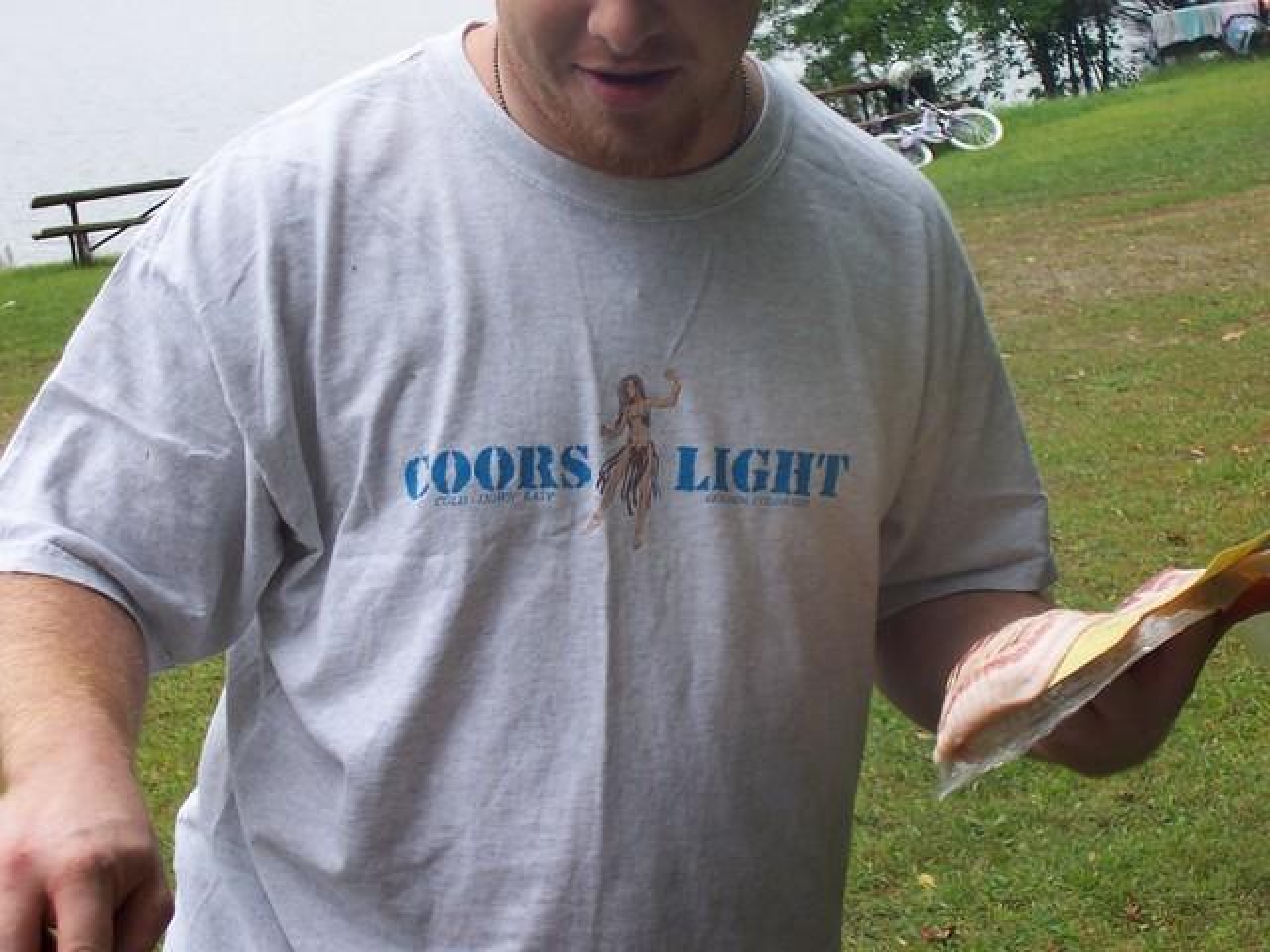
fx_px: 3265
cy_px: 476
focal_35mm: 89
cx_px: 635
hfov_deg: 22.0
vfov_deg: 16.6
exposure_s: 1/90
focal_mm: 13.5
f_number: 4.1
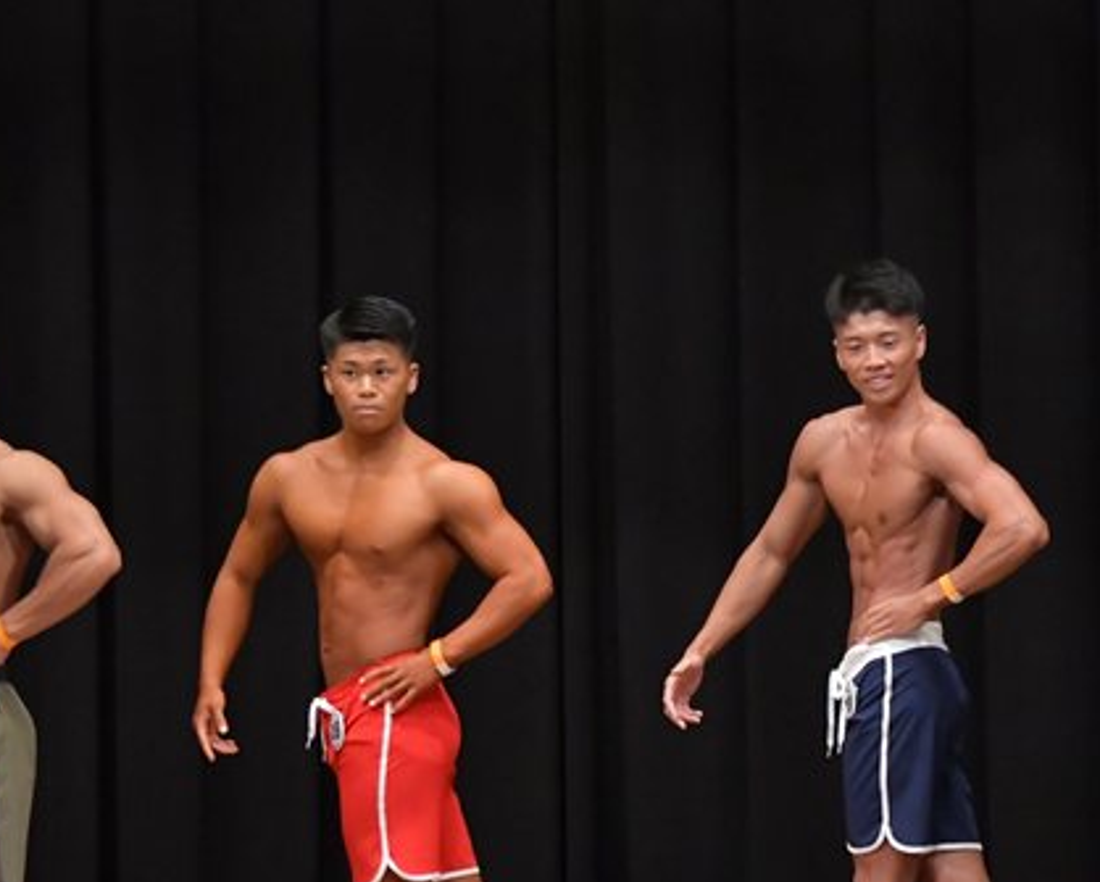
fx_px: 10360
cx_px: 859
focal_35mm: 318
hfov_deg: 6.1
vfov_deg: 4.9
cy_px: 592
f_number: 5.6
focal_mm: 122
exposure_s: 1/400
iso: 5000
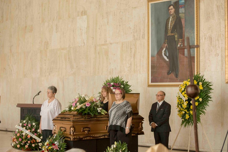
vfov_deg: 19.5
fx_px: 444
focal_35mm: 70
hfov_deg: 28.8
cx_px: 114
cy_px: 76
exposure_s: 1/160
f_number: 8
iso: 3200
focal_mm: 70
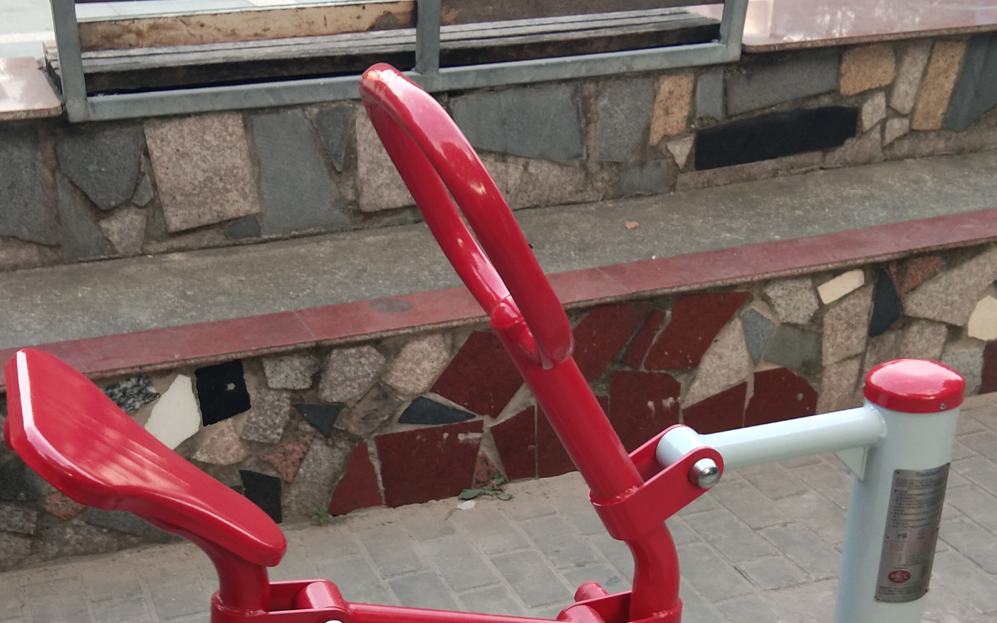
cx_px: 465
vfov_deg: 22.3
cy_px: 532
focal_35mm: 57
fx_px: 1549
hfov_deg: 35.7
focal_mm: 3.69
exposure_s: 1/50
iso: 100
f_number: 2.2
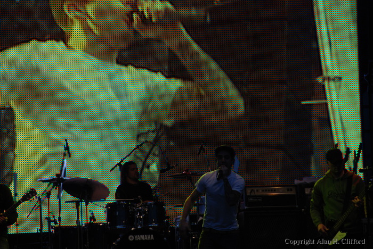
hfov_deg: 6.9
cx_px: 186
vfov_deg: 4.6
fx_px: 3111
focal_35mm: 300
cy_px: 124
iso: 200
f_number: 5.6
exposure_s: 1/250
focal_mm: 200
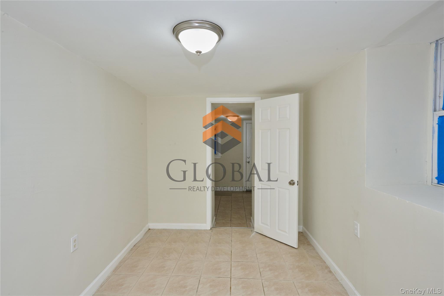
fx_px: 210
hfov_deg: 93.3
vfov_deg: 70.4
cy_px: 148
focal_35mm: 17
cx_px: 222
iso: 1600
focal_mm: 17
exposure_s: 1/50
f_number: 16
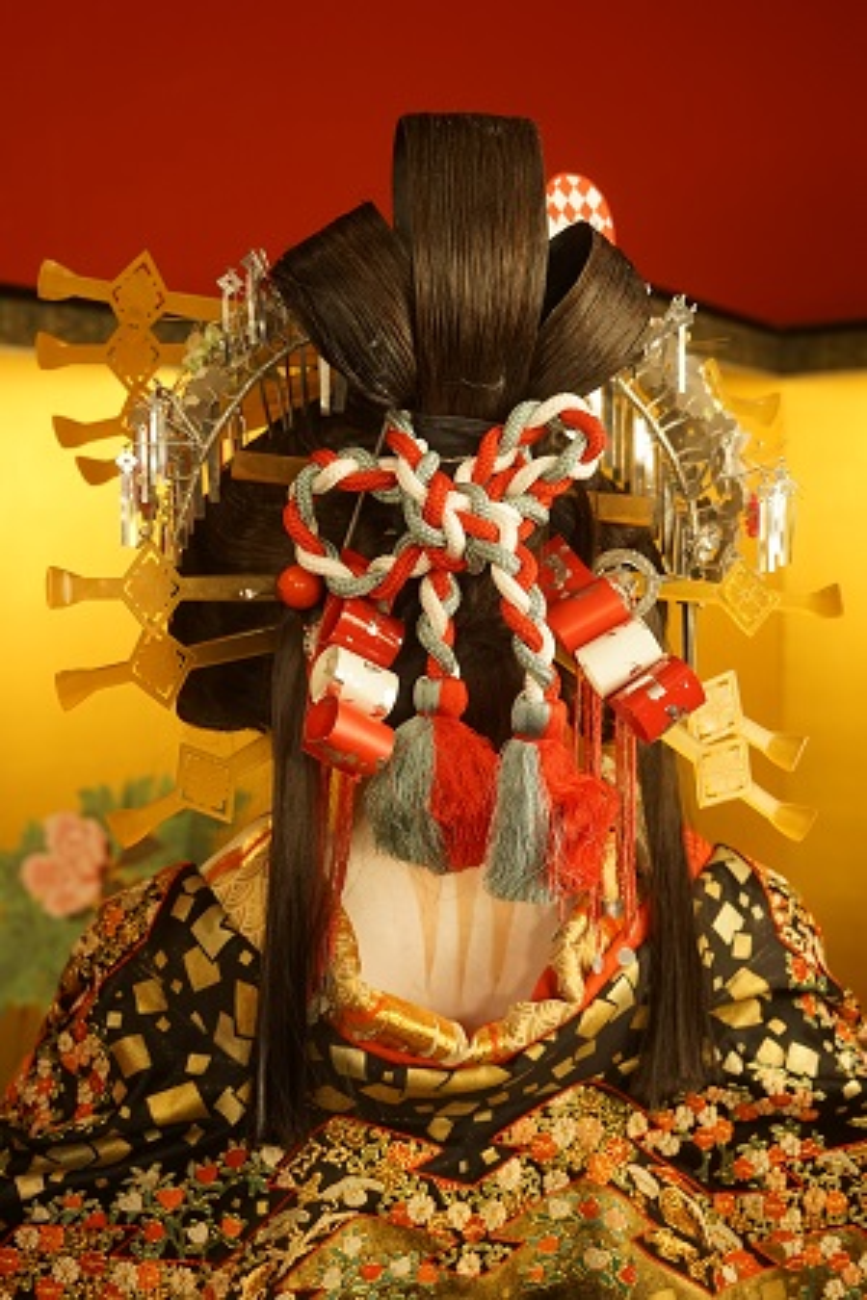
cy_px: 650
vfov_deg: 39.6
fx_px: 1806
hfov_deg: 27.0
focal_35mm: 50
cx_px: 434
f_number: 5.6
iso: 1000
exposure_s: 1/100
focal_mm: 50
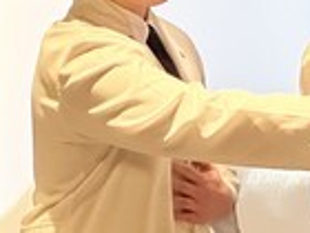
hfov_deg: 6.0
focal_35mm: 330
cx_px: 381
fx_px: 2955
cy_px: 31
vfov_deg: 4.5
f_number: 2.8
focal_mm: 9
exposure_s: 1/60
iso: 200
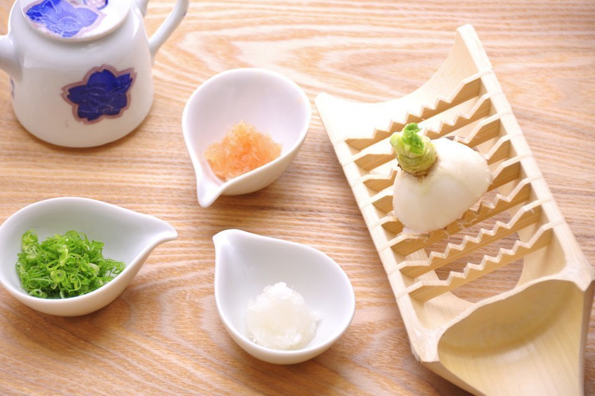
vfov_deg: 7.6
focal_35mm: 180
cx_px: 298
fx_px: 2972
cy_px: 198
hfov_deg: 11.4
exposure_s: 1/10
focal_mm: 120
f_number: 5.3
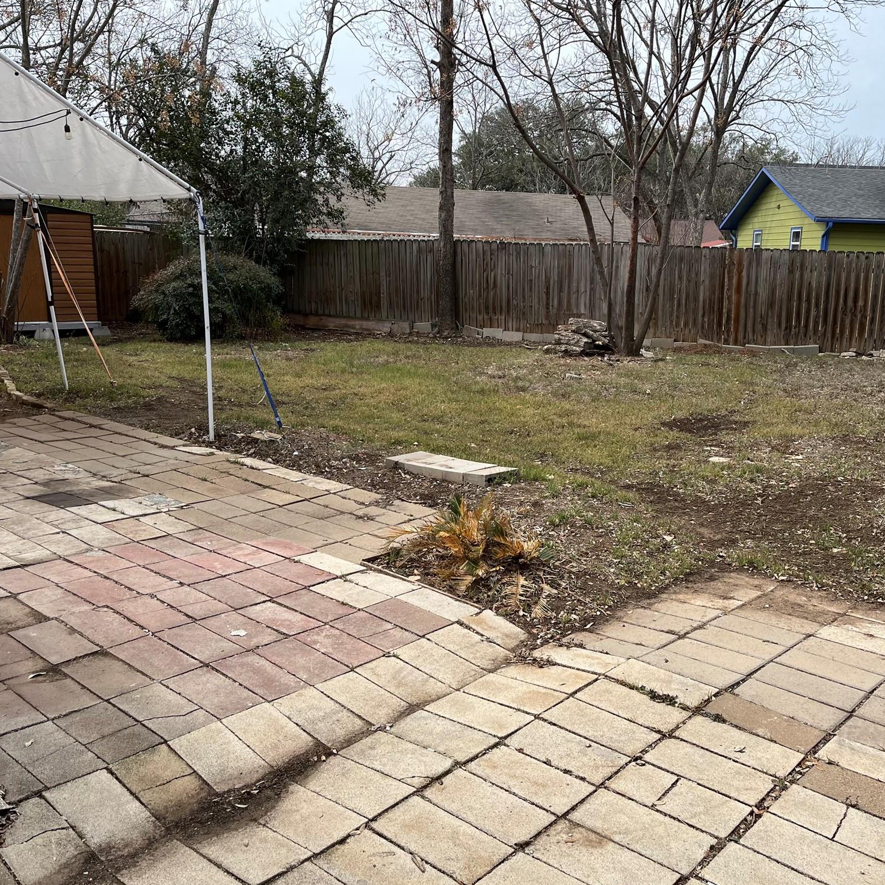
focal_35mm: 32
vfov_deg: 51.1
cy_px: 428
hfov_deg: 50.9
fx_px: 926
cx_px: 504
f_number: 1.6
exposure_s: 1/1748
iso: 50
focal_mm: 5.1
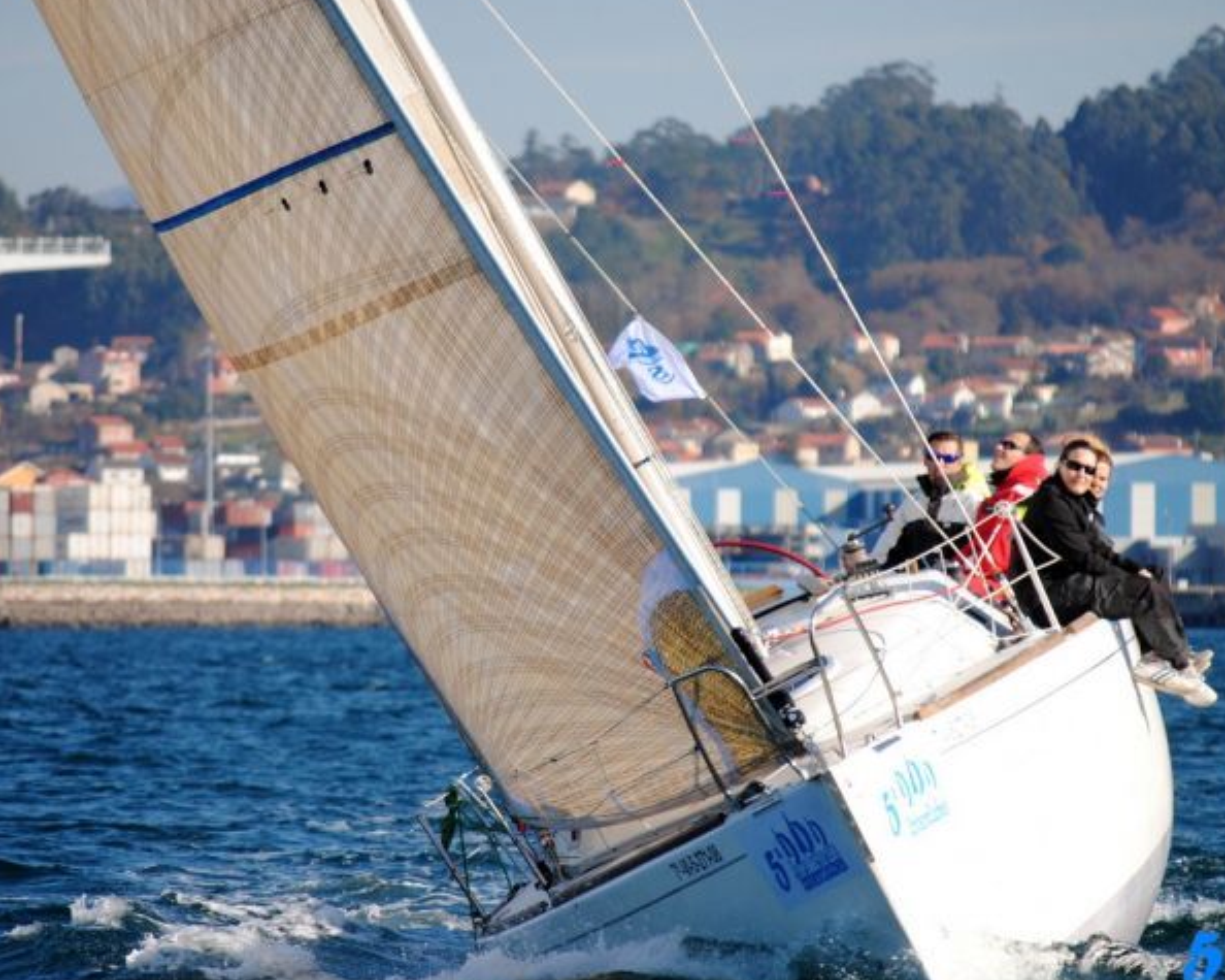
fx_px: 11020
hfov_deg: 6.4
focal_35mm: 304
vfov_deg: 5.1
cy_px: 494
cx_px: 590
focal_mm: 160
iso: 200
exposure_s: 1/800
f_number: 5.3
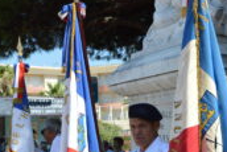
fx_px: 462
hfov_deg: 27.5
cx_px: 139
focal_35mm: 73
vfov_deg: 18.5
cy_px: 116
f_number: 8
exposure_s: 1/250
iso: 100
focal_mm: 21
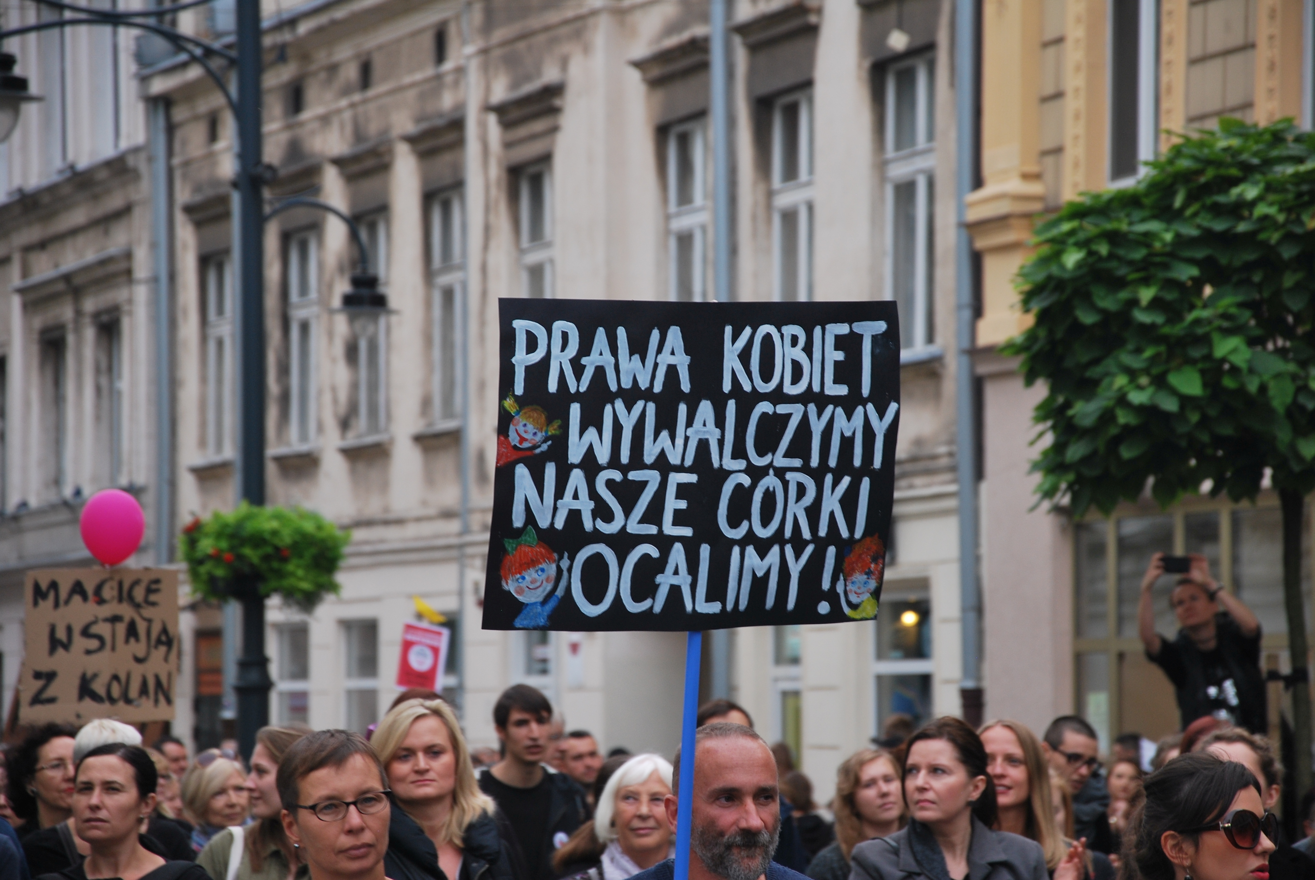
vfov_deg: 8.7
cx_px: 658
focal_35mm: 158
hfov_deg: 13.0
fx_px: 5760
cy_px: 440
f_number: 5.6
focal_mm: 105
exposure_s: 1/125
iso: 200
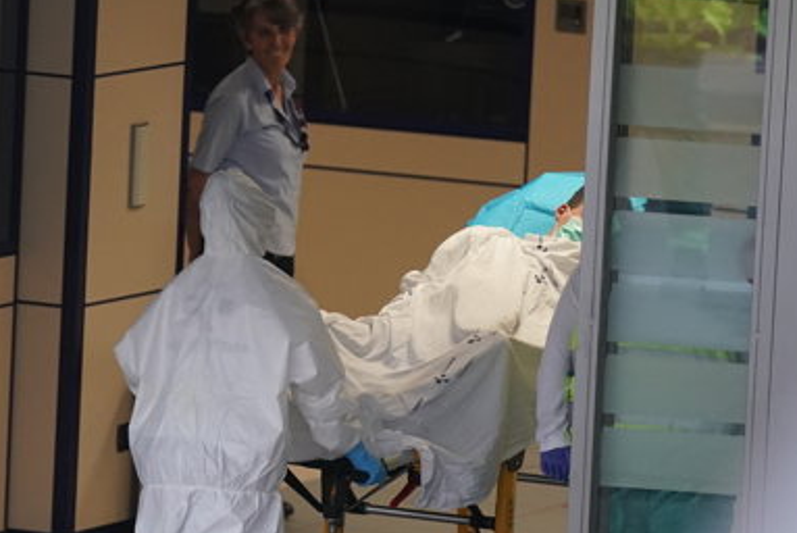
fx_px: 9925
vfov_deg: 3.1
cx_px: 229
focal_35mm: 448
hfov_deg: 4.6
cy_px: 387
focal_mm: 179
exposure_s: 1/1250
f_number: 2.8
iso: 3200
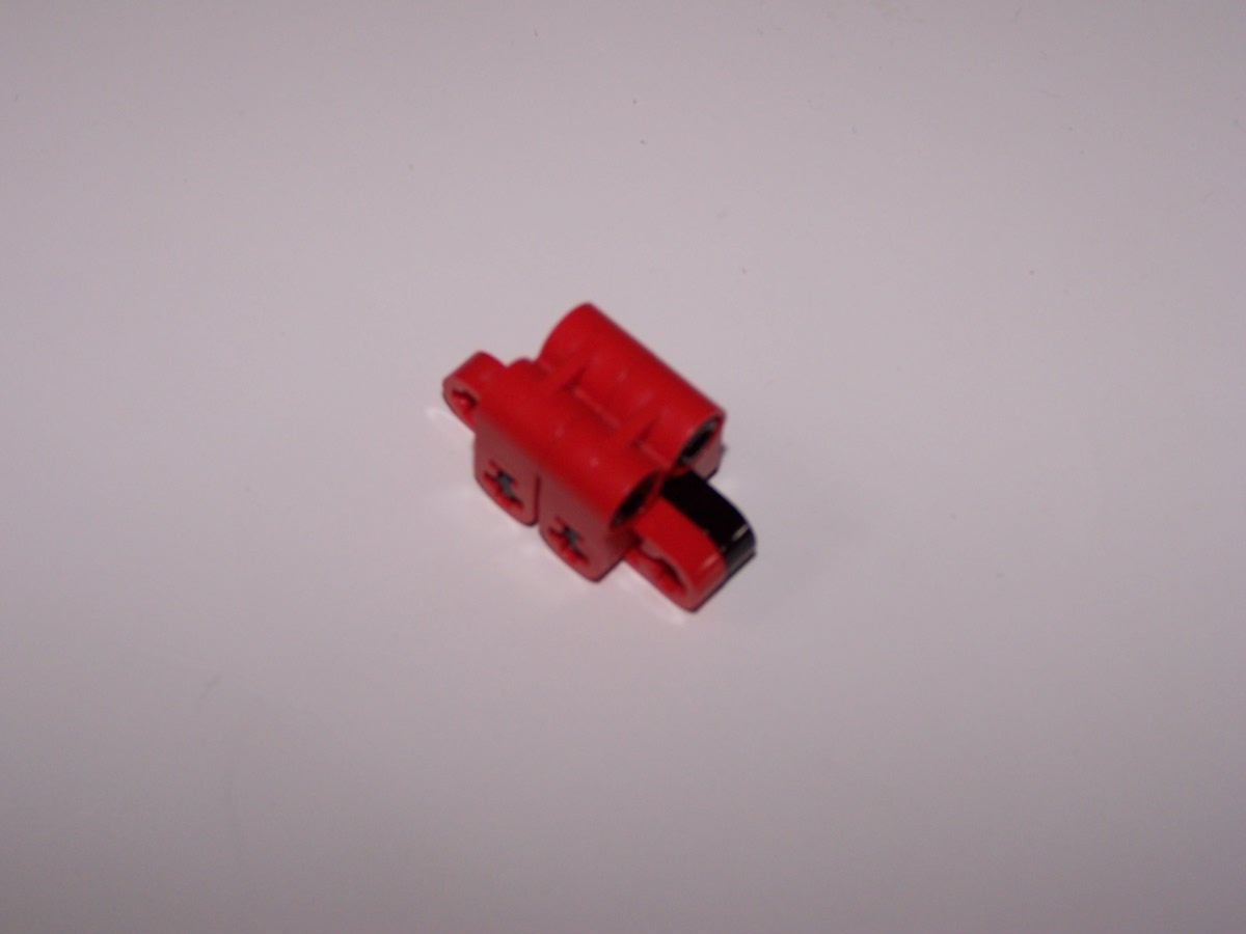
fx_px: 2700
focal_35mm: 75
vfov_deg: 19.6
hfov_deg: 26.0
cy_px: 467
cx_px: 623
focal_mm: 12.4
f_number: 3.2
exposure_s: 1/60
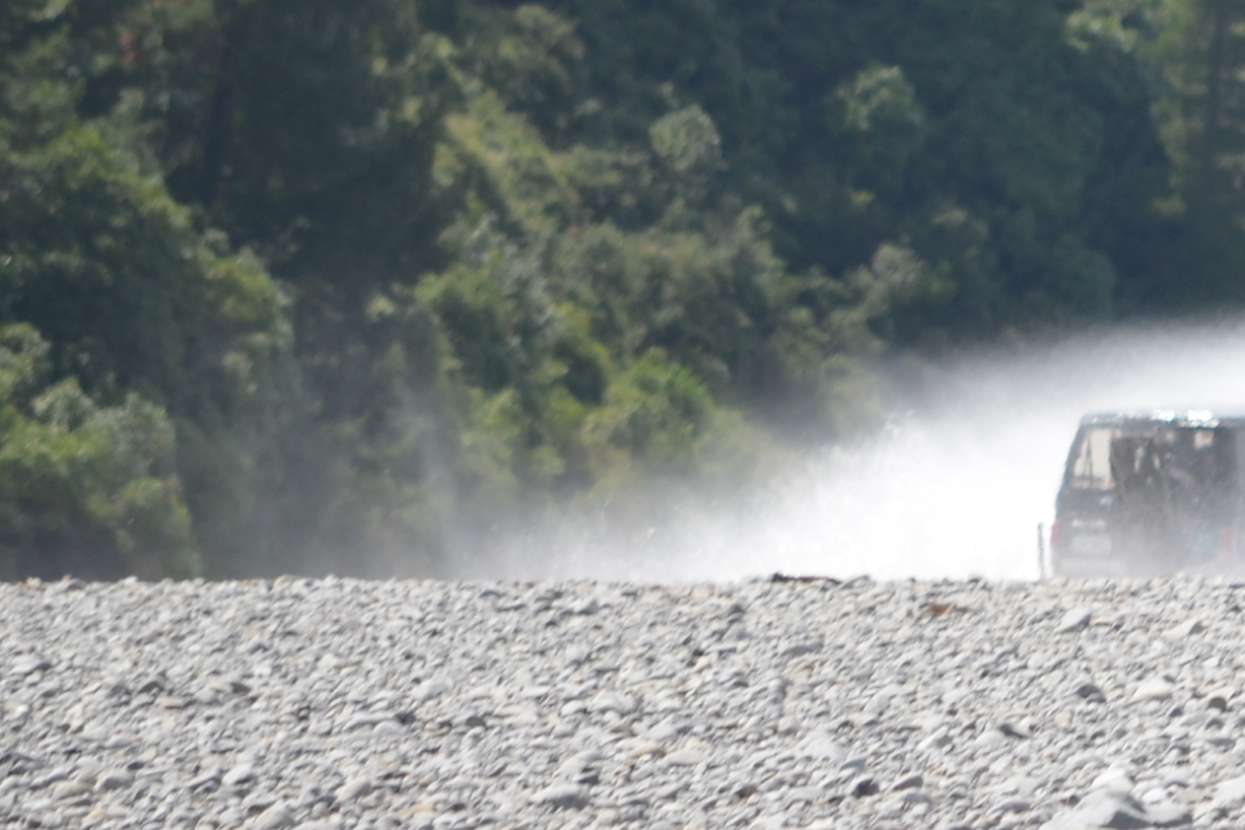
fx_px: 31192
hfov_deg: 2.3
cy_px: 328
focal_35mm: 902
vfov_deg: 1.5
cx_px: 1501
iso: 200
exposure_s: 1/640
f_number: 6.3
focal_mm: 200
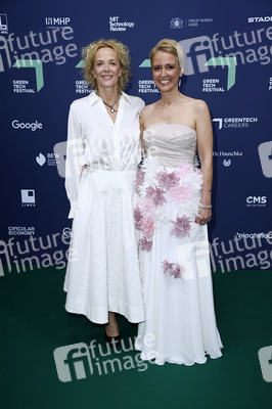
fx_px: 454
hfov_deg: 33.3
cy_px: 204
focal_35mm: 40
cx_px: 136
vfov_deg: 48.5
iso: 640
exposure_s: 1/250
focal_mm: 40
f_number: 5
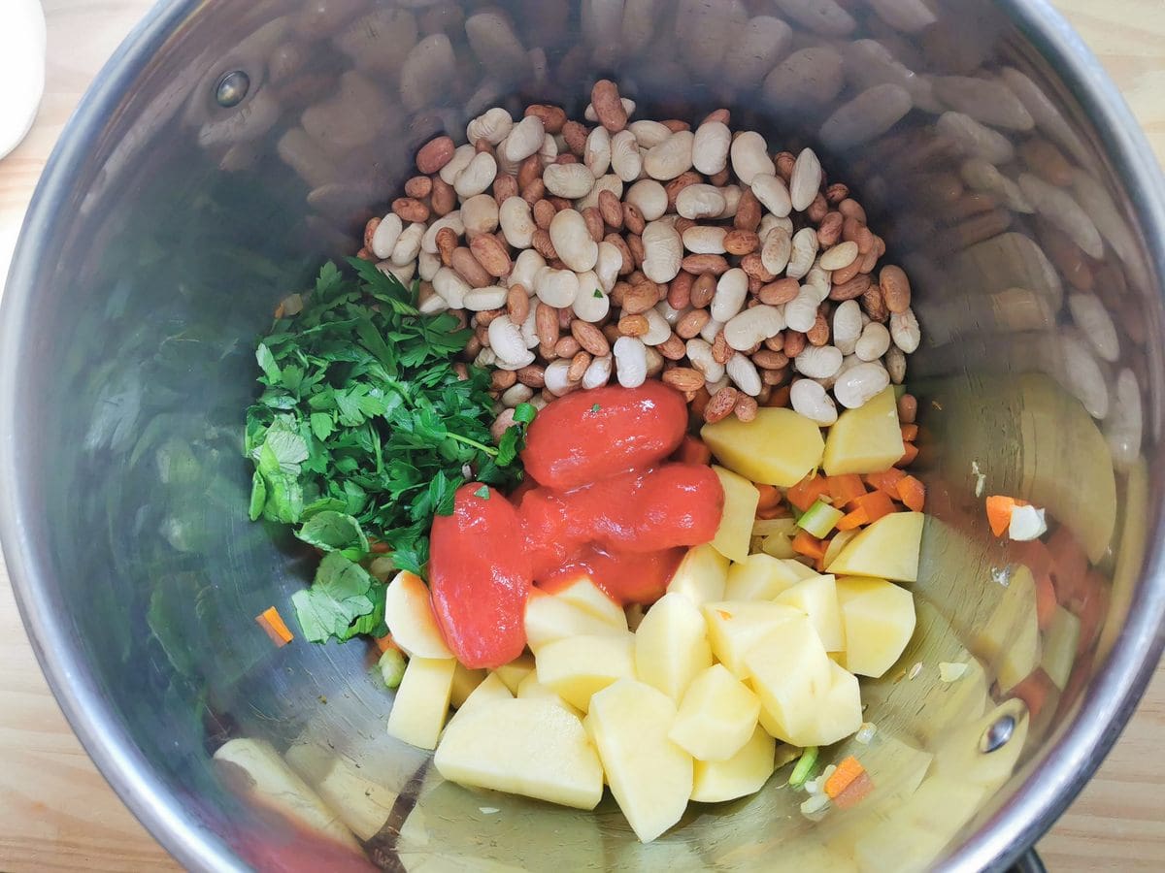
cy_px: 436
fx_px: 909
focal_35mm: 27
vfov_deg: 51.4
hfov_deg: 65.3
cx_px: 582
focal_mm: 5.56
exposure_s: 1/103
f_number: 1.6
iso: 50
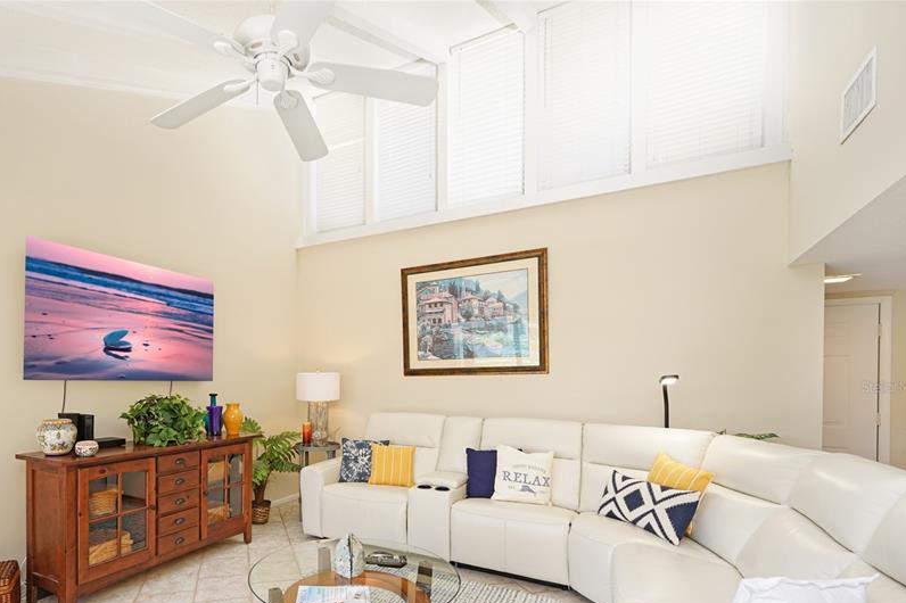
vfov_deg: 66.0
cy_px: 387
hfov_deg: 88.4
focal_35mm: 18
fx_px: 453
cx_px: 344
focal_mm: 14
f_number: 8
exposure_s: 1/4
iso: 250
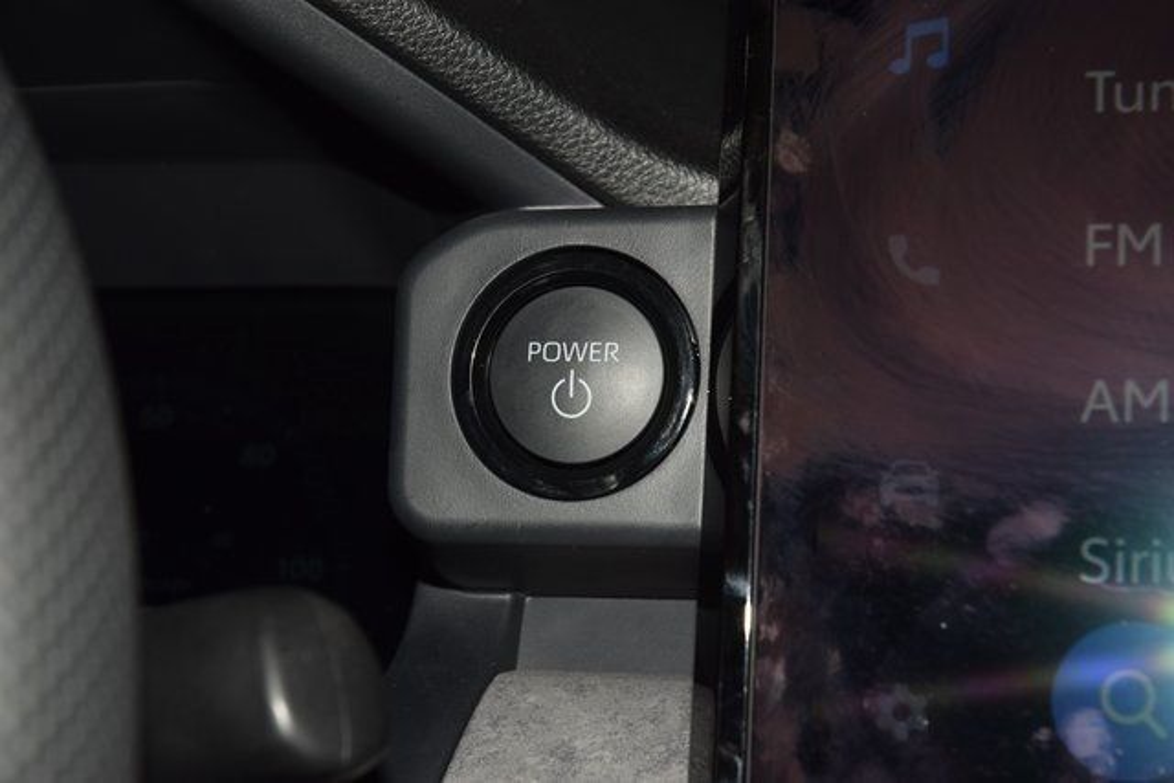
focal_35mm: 105
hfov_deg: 19.5
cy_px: 392
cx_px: 587
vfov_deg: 13.0
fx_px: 3425
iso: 100
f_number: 8
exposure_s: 1/125
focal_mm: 70
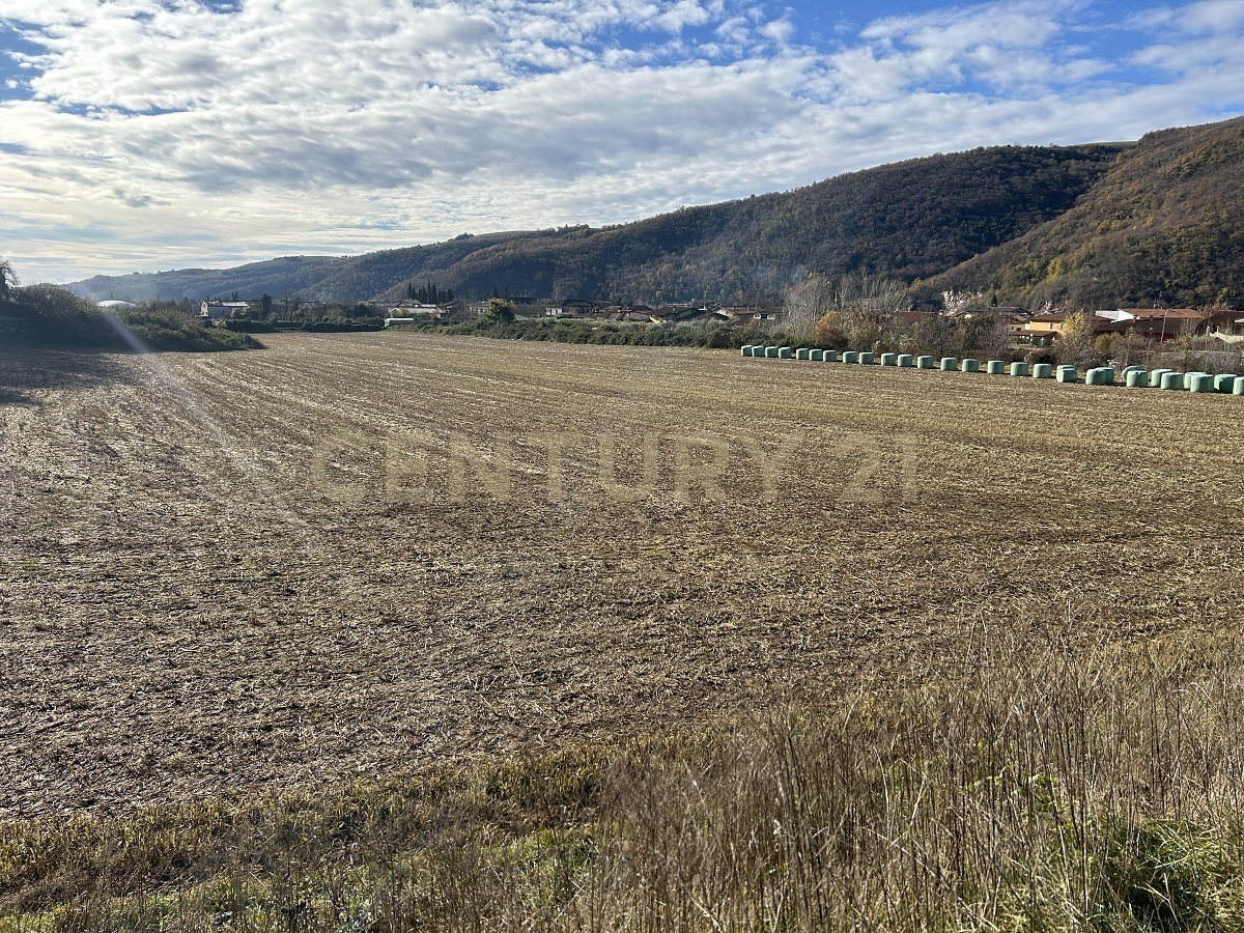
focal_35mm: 26
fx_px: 934
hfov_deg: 67.3
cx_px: 622
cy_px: 466
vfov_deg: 53.1
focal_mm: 5.7
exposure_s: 1/4630
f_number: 1.5
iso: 50
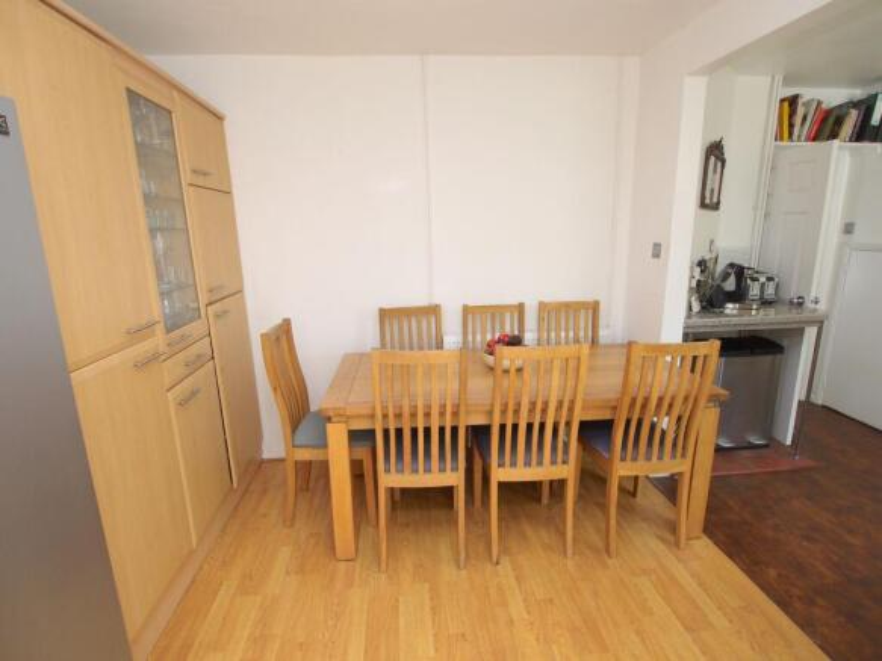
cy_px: 330
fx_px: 459
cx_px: 441
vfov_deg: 71.6
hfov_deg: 87.8
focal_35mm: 18
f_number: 4
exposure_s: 1/60
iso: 100
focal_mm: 9
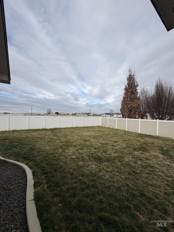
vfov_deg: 102.1
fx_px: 94
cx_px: 87
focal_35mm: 14
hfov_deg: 85.7
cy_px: 116
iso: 40
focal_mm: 2.22
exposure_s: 1/1637
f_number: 2.2
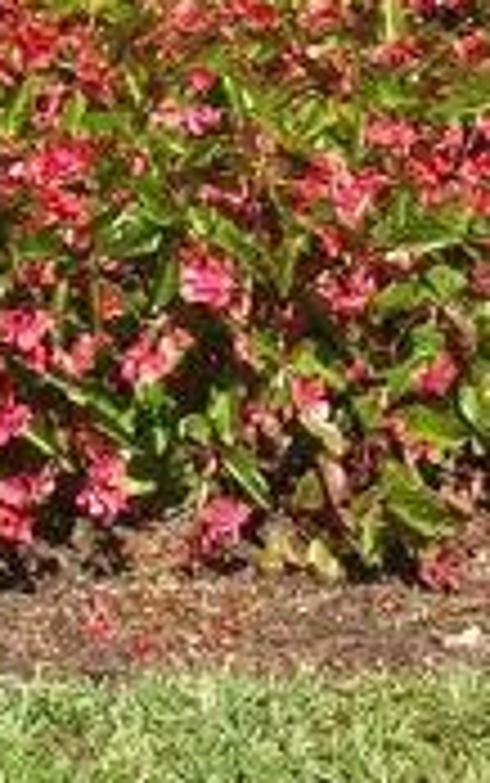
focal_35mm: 181
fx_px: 3861
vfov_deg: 10.7
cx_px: -643
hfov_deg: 6.9
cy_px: -747
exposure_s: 1/4950
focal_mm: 4.15
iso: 32
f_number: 2.2
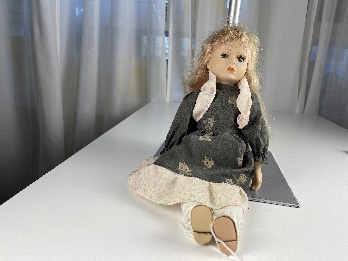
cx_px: 174
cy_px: 130
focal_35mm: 25
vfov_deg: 54.9
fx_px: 251
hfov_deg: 69.4
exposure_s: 1/106
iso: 32
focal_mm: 5.1
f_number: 1.6
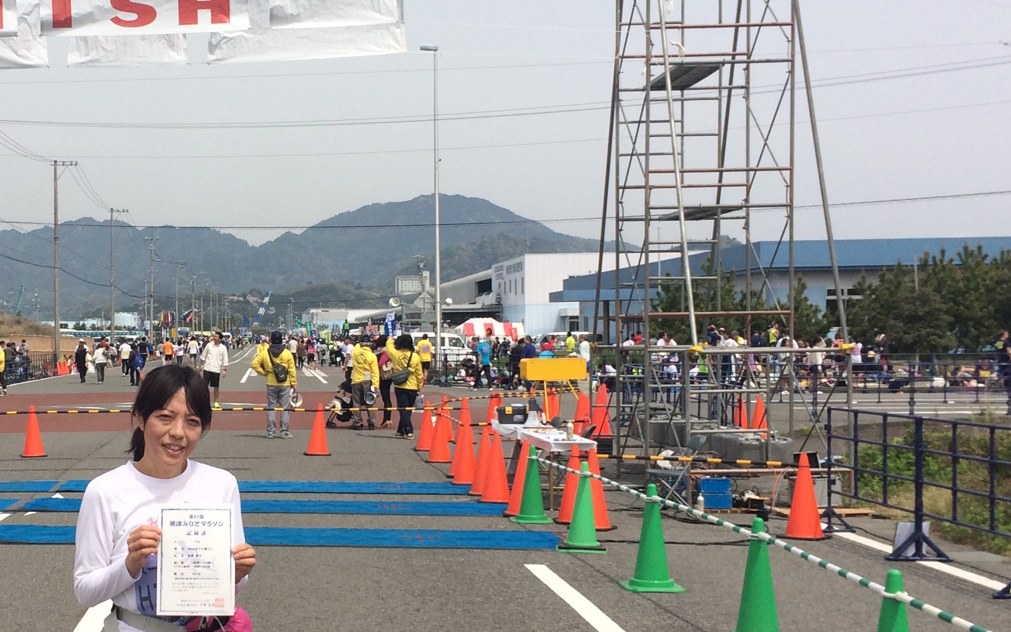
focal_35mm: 57
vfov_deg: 22.7
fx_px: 1571
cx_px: 214
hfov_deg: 34.7
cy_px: 345
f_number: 2.2
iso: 32
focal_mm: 4.15
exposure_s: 1/3165
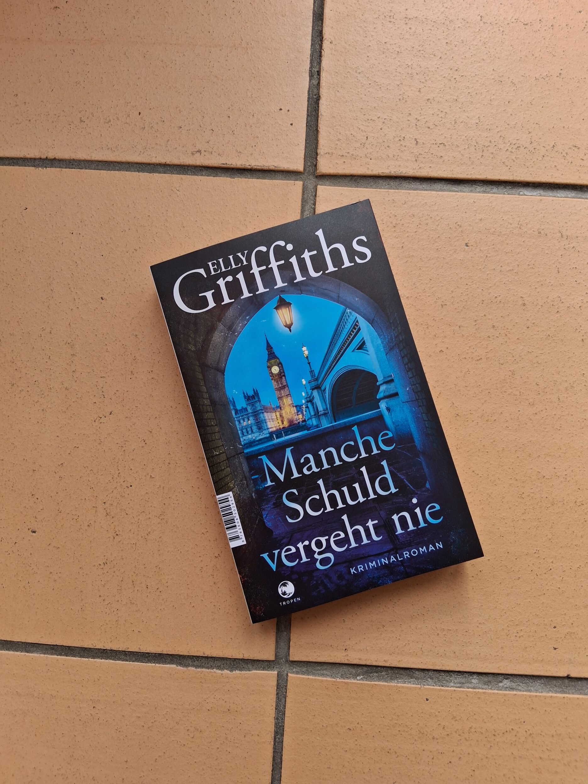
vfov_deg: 67.3
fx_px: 589
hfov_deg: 53.1
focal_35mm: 26
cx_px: 294
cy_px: 392
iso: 50
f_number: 1.8
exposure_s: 1/100
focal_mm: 3.98
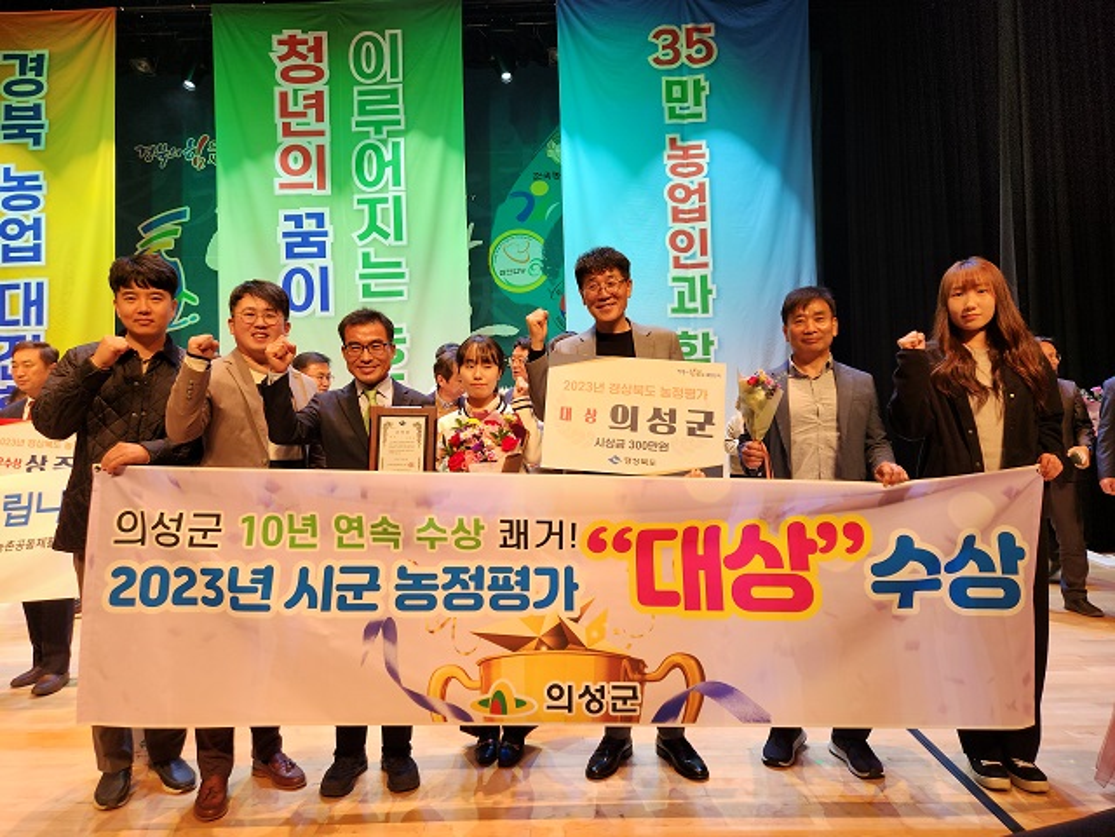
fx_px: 741
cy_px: 418
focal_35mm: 23
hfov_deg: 73.9
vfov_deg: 58.9
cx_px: 558
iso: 25
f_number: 1.8
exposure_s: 1/60
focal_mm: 5.4
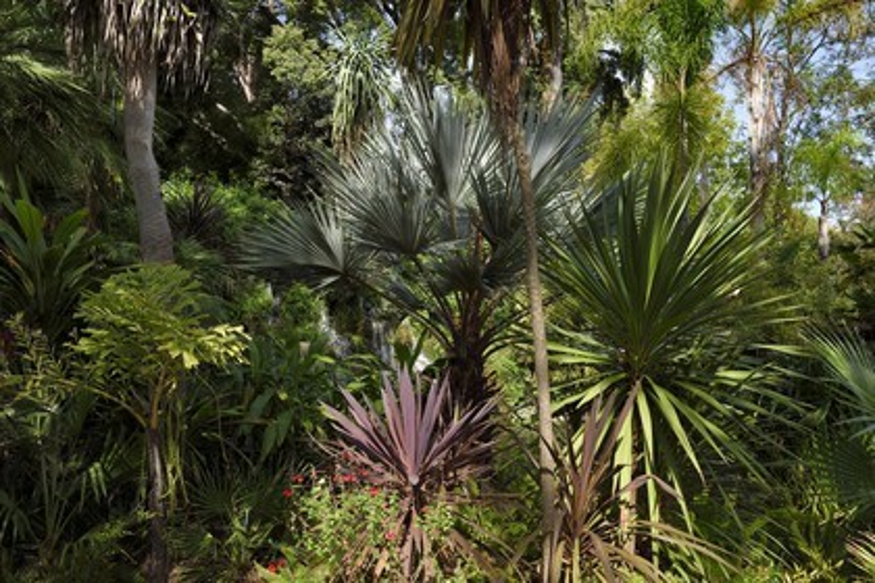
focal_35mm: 29
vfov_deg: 45.0
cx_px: 438
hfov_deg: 63.7
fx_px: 705
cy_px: 292
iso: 200
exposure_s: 1/125
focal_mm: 29
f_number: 11
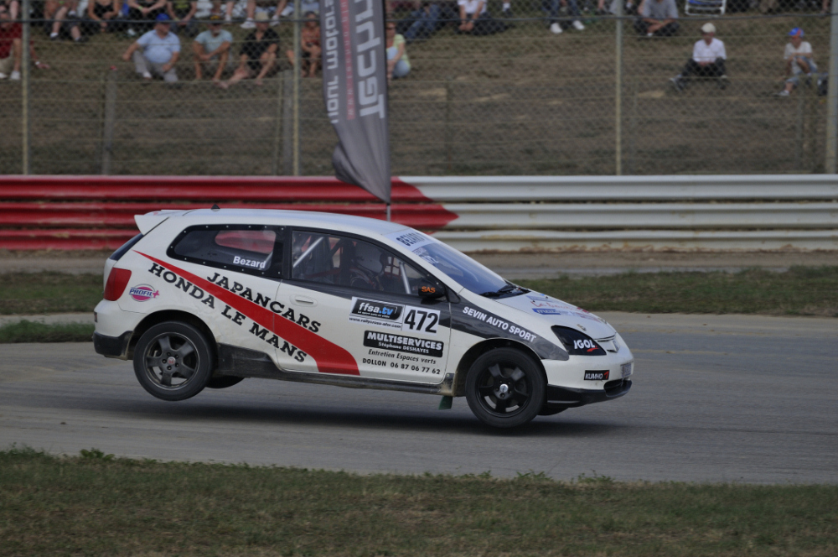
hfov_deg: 4.6
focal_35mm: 450
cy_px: 278
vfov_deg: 3.0
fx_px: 10461
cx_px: 419
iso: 200
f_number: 5.6
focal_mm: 300
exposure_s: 1/1000
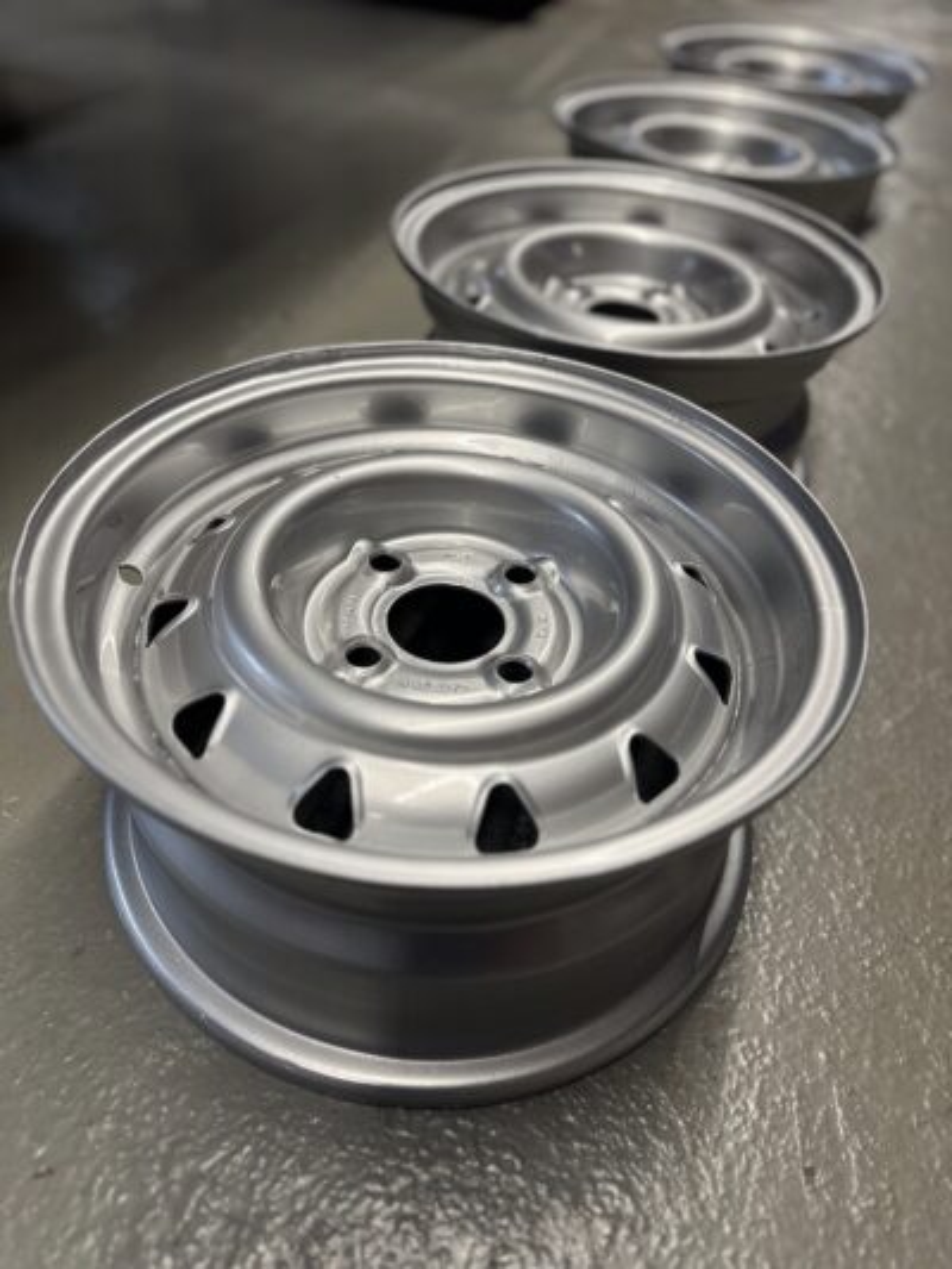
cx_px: 476
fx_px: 880
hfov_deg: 56.8
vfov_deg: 71.6
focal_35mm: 24
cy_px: 634
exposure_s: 1/100
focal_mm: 6.86
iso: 160
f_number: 1.78
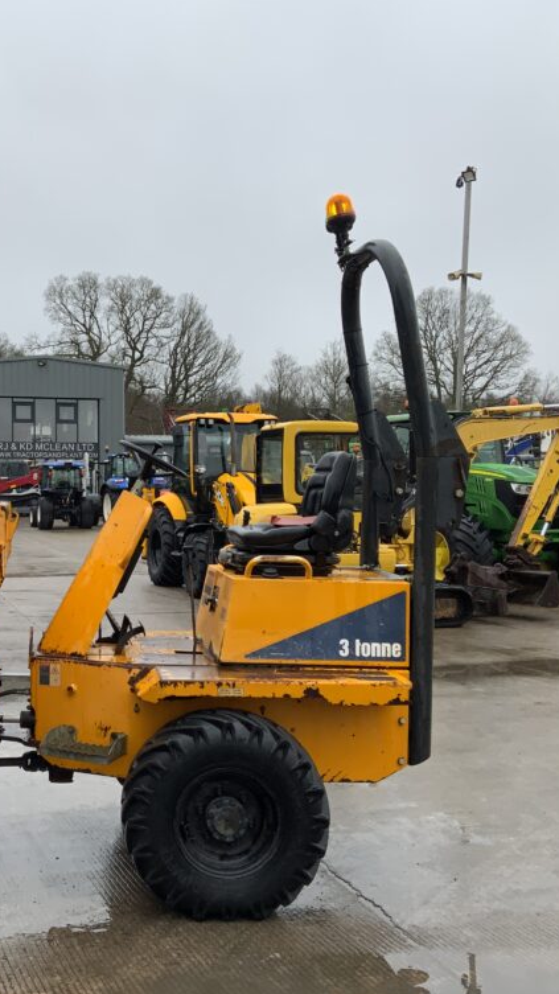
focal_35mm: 43
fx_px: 1133
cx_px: 91
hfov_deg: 27.0
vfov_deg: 47.4
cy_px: 501
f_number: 1.8
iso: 16
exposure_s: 1/169
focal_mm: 3
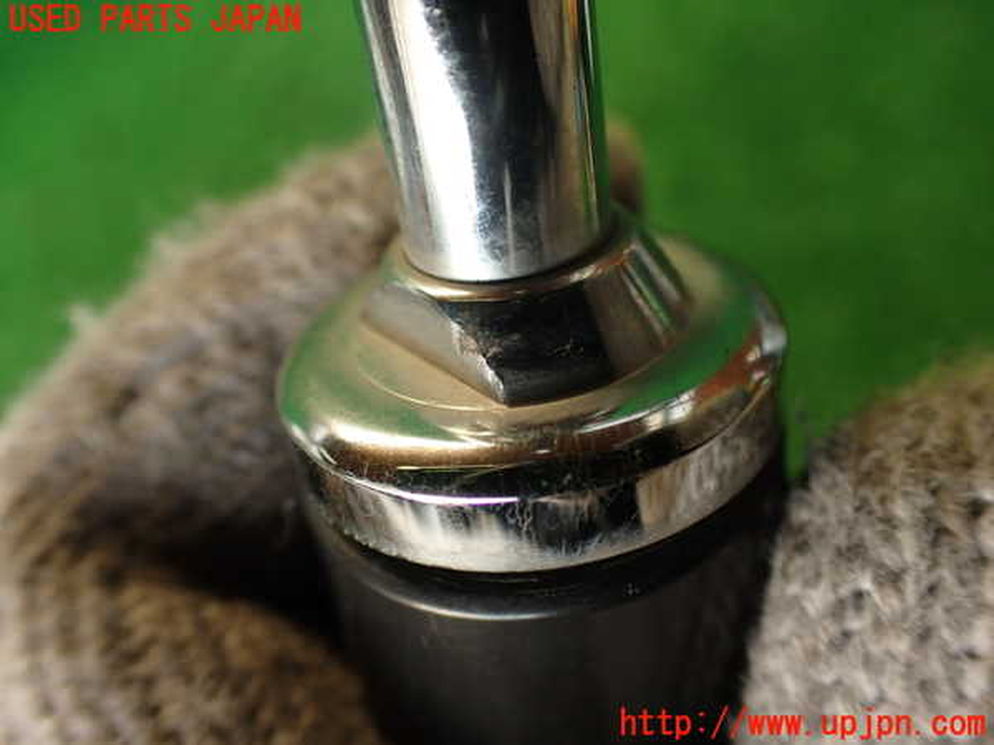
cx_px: 497
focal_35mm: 32
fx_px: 919
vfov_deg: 44.2
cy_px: 372
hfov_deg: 56.8
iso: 200
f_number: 2.4
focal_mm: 5.79
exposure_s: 1/60
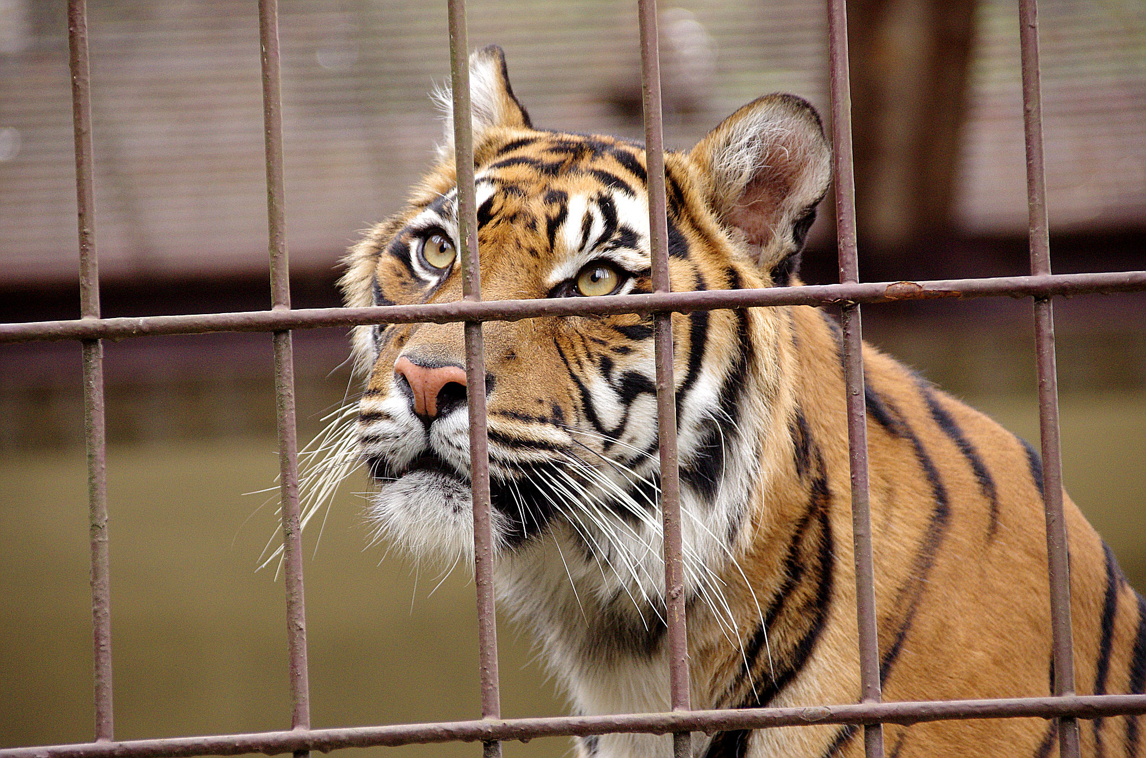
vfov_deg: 4.3
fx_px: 10006
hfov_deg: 6.6
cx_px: 573
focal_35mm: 315
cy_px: 379
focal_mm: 210
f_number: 6.3
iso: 1600
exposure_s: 1/320
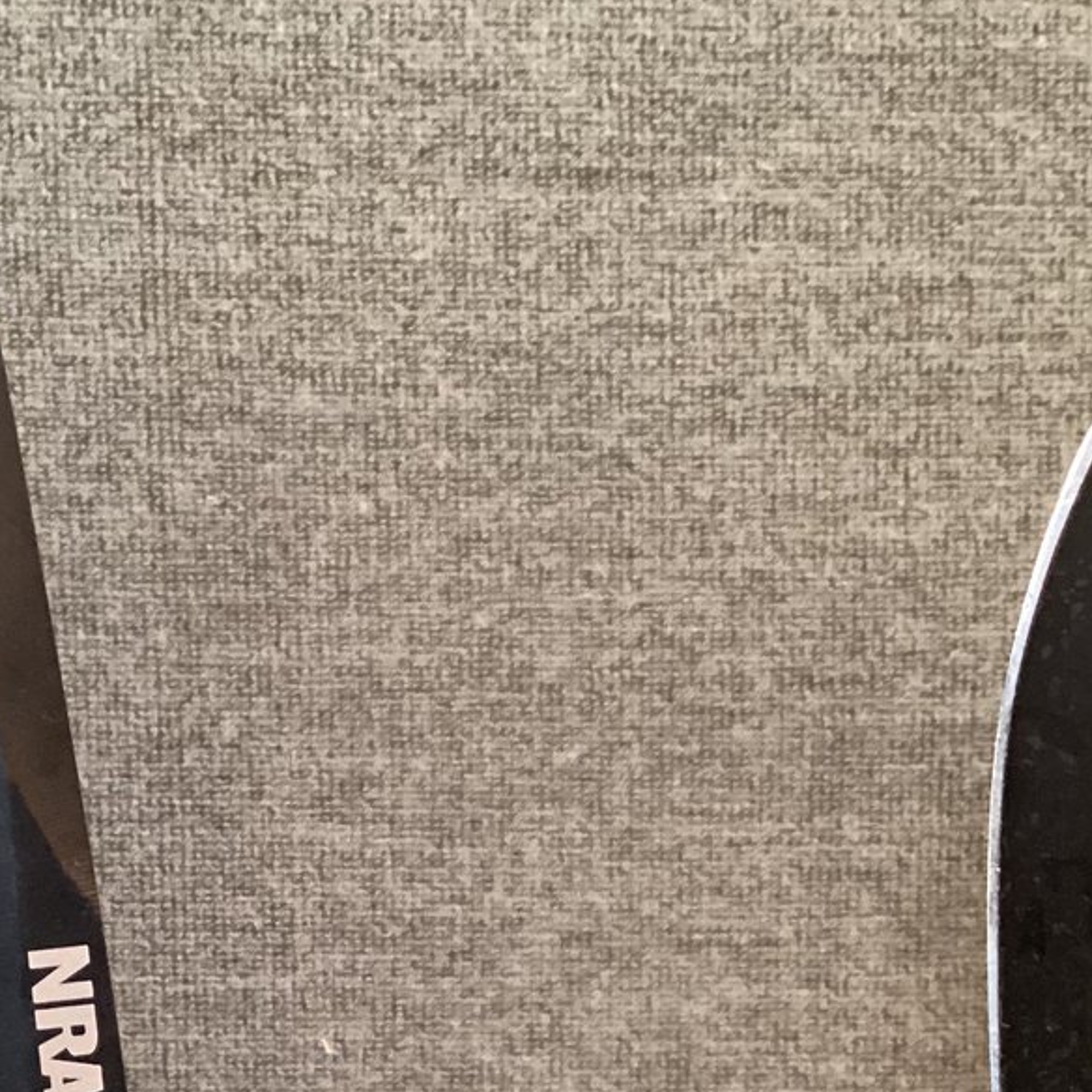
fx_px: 2534
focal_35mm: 71
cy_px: 996
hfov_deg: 24.0
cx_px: 233
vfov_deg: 23.6
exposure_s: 1/30
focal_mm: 3.3
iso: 400
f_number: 2.4
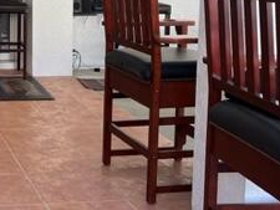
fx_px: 599
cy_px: 12
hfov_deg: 24.5
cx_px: -30
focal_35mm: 74
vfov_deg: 19.5
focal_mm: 5.1
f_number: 1.6
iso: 80
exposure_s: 1/121
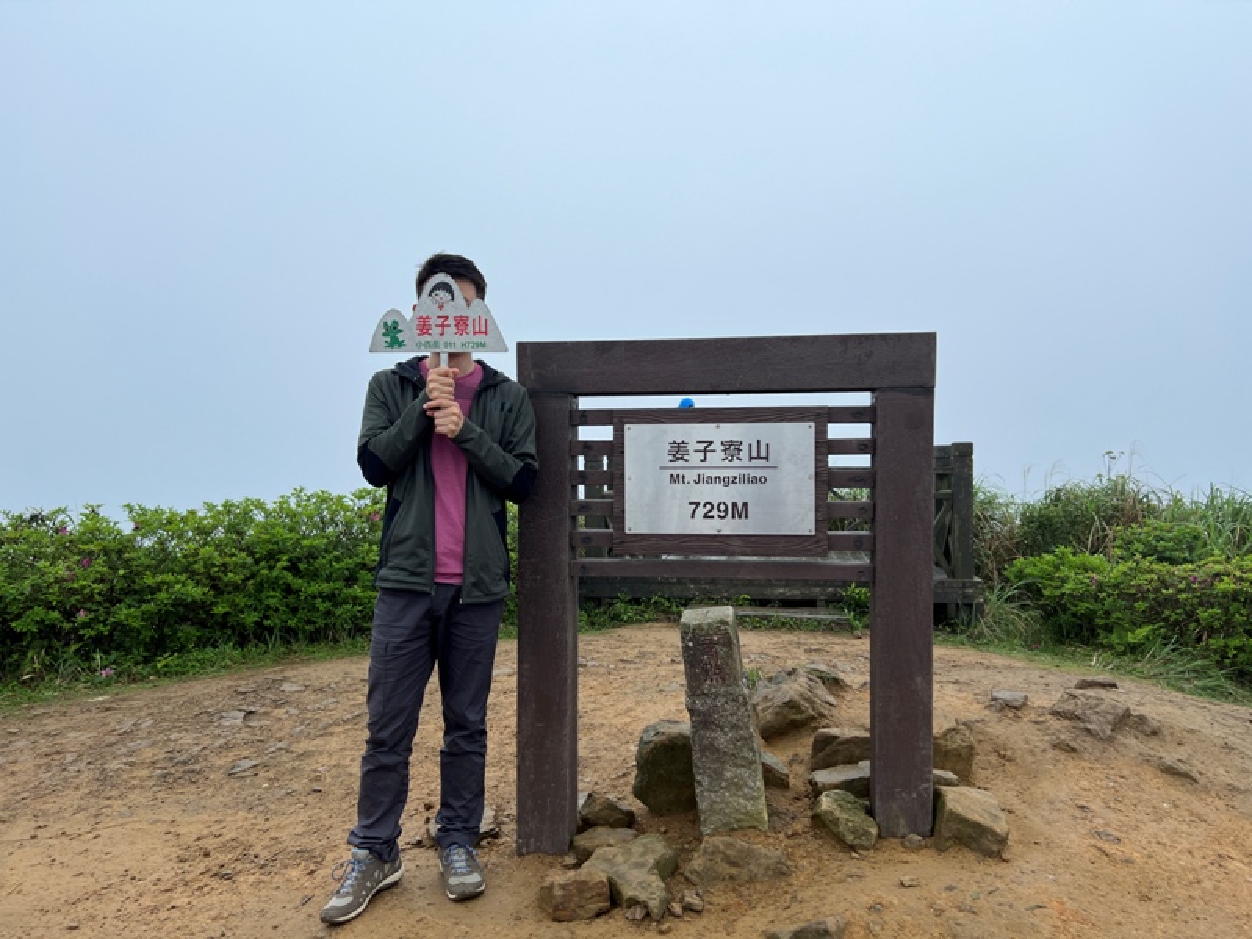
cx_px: 626
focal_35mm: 26
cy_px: 470
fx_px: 940
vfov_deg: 53.1
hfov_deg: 67.3
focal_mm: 5.7
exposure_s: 1/1295
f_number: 1.5
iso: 50
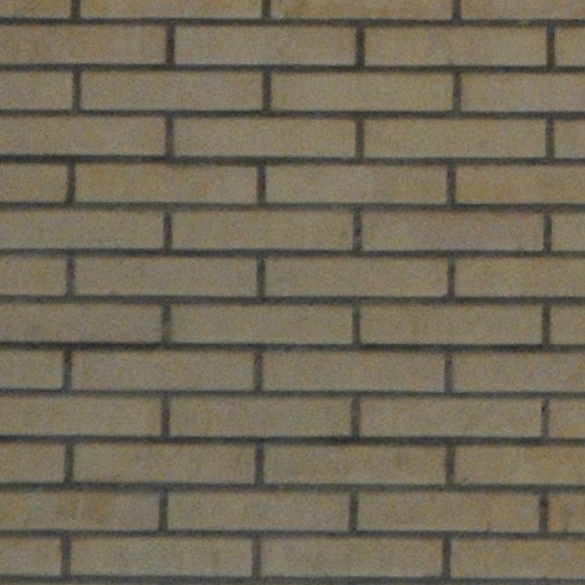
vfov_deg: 1.8
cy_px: -33
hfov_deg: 1.8
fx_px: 18279
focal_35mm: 956
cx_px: 1183
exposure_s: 1/320
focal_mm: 102
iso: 800
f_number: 5.6
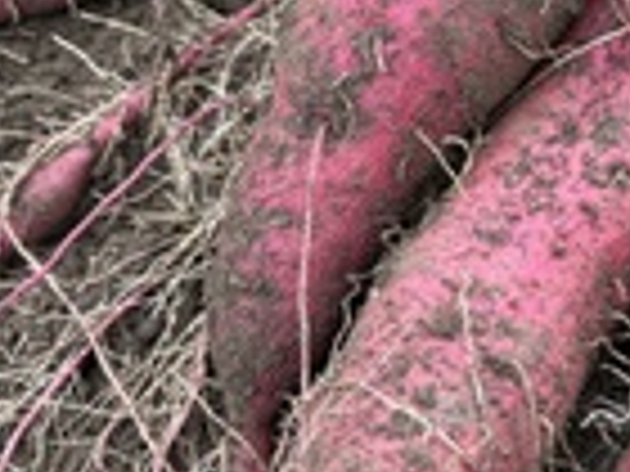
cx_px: 808
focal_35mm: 89
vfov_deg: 16.5
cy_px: 126
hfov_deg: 20.2
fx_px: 1620
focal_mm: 5.96
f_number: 1.6
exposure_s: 1/122
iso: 64
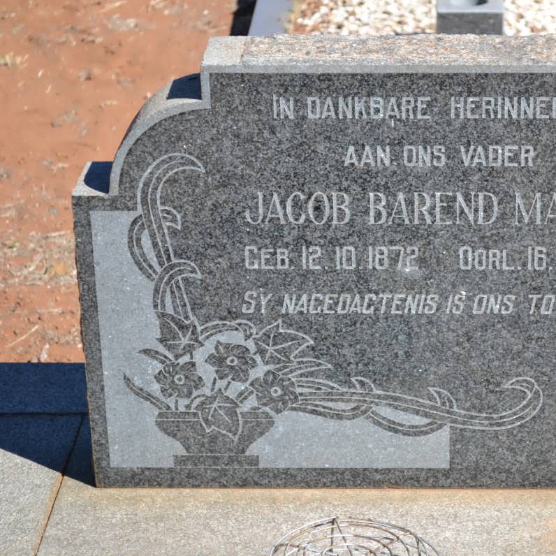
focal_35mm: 106
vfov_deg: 16.5
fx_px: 1920
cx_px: 402
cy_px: 277
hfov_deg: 16.4
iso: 200
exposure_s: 1/125
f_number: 5.6
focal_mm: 55
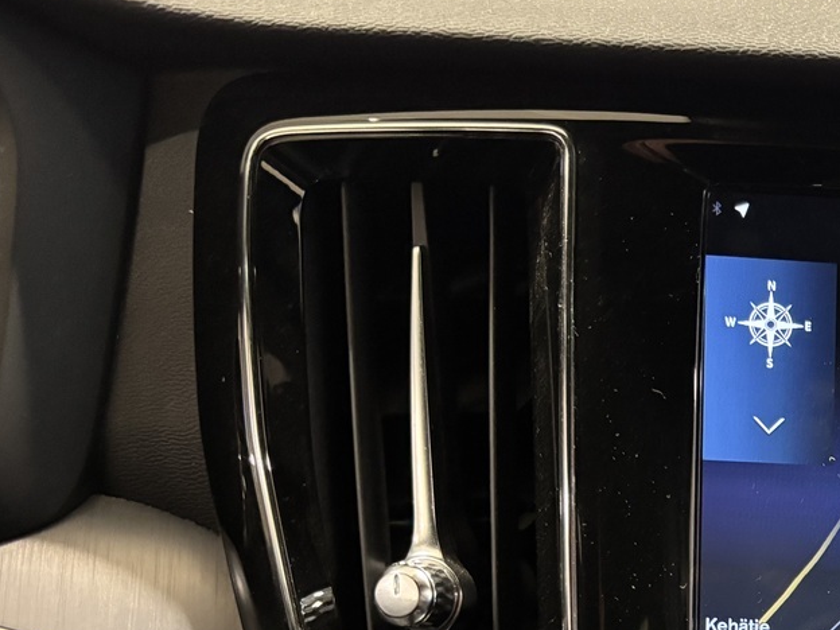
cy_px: 685
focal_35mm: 60
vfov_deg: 23.0
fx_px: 1456
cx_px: 945
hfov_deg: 28.9
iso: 500
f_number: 1.6
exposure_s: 1/25
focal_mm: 5.96
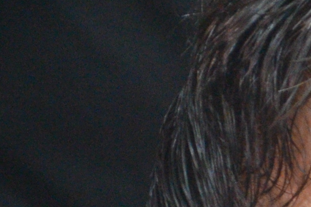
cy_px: 199
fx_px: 3980
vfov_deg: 3.0
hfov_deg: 4.4
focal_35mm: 461
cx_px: 623
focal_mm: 55
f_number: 5.6
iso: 2000
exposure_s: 1/60
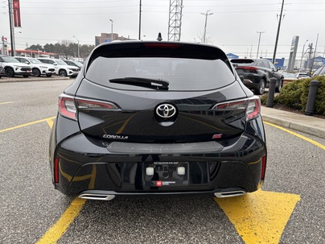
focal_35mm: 27
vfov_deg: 51.4
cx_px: 162
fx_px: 253
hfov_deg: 65.3
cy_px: 124
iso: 50
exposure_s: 1/329
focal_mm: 5.96
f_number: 1.6
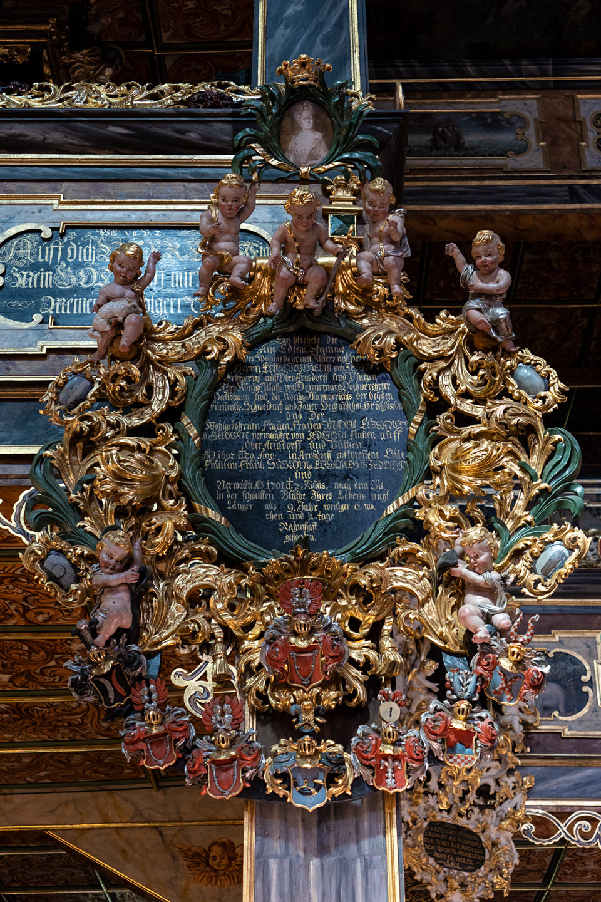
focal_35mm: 54
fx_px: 1360
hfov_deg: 24.9
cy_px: 451
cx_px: 300
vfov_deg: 36.7
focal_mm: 36.2
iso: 800
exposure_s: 1/125
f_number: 2.8
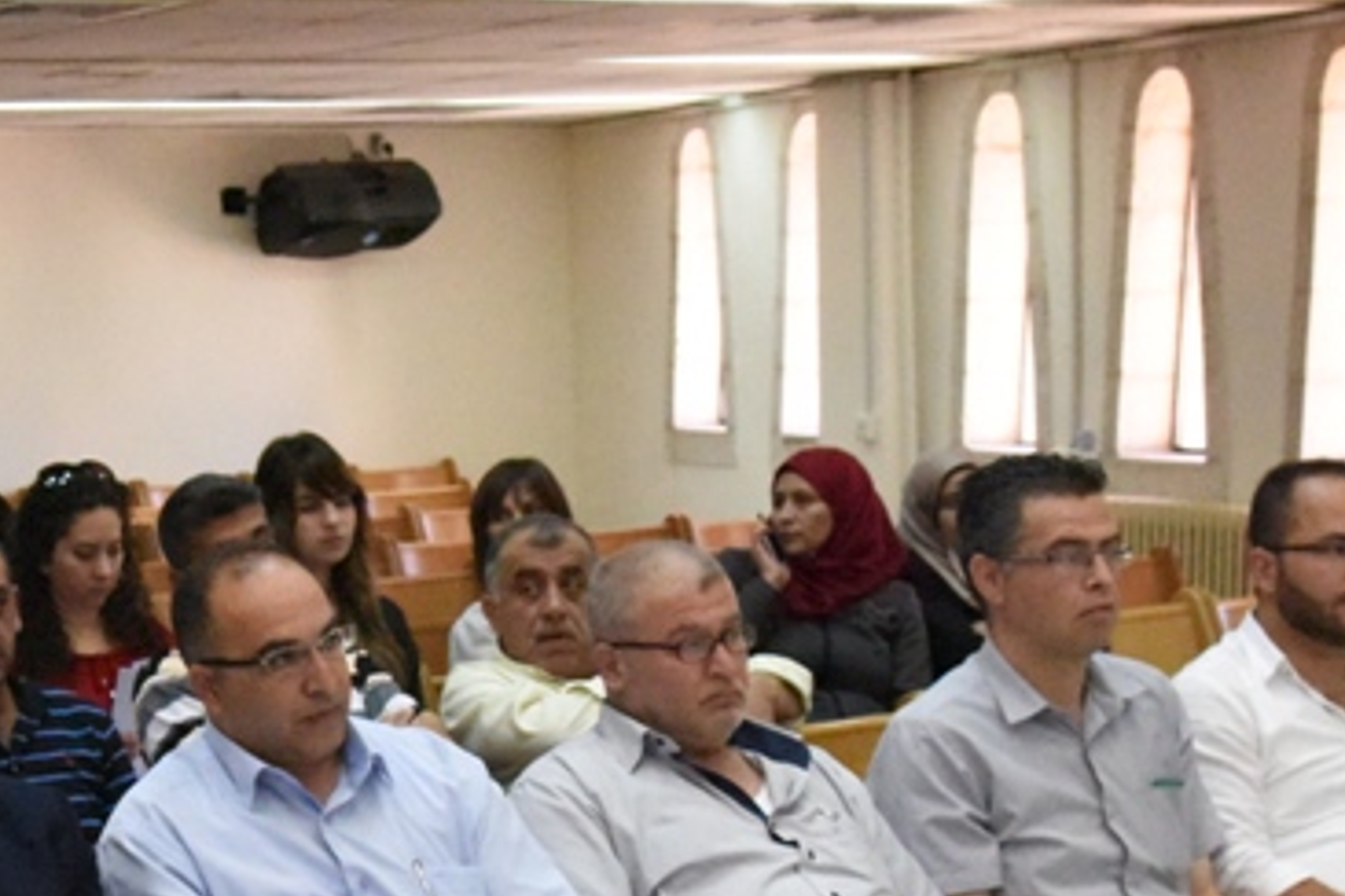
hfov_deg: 20.5
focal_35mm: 98
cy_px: 861
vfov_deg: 13.8
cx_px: 191
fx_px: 3661
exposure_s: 1/320
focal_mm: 35
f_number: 9
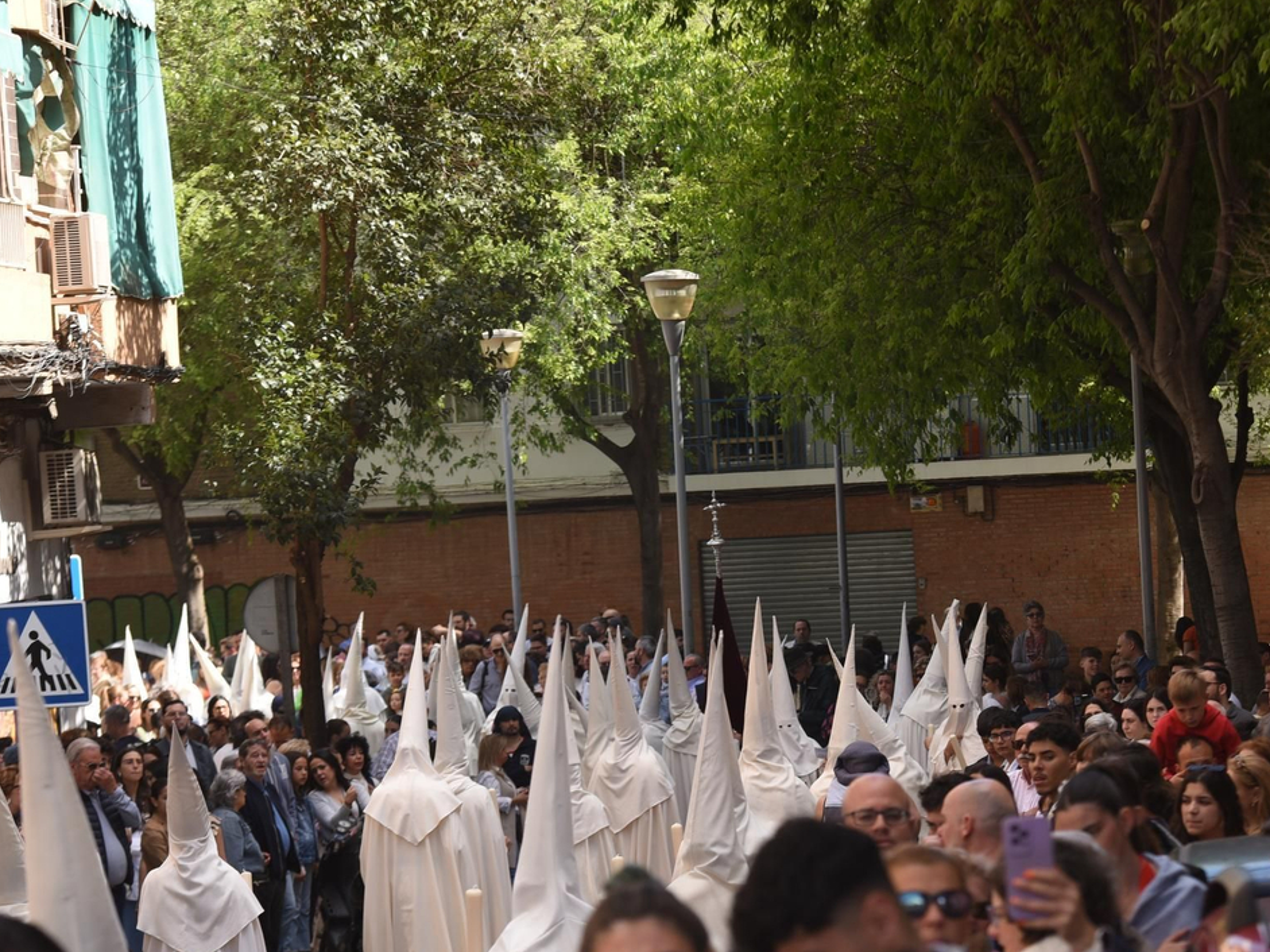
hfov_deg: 10.8
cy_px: 700
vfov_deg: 8.1
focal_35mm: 183
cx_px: 747
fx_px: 6712
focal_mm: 112
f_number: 4.5
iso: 160
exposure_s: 1/320
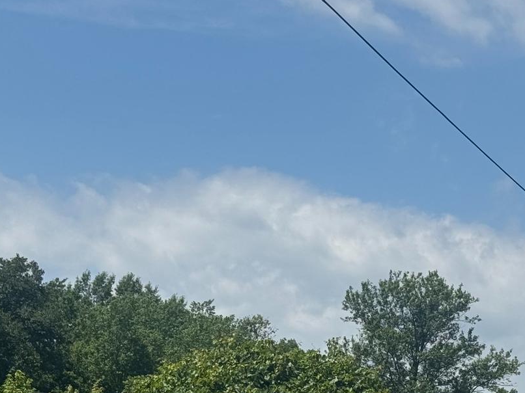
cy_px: 392
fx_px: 1850
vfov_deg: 12.0
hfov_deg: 16.0
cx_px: 451
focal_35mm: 122
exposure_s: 1/7937
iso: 80
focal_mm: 6.76
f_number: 1.78
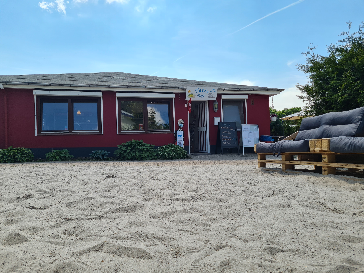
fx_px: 273
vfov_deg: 53.1
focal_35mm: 26
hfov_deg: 67.3
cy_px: 136
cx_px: 182
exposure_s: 1/2624
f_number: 1.8
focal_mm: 5.4
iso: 50
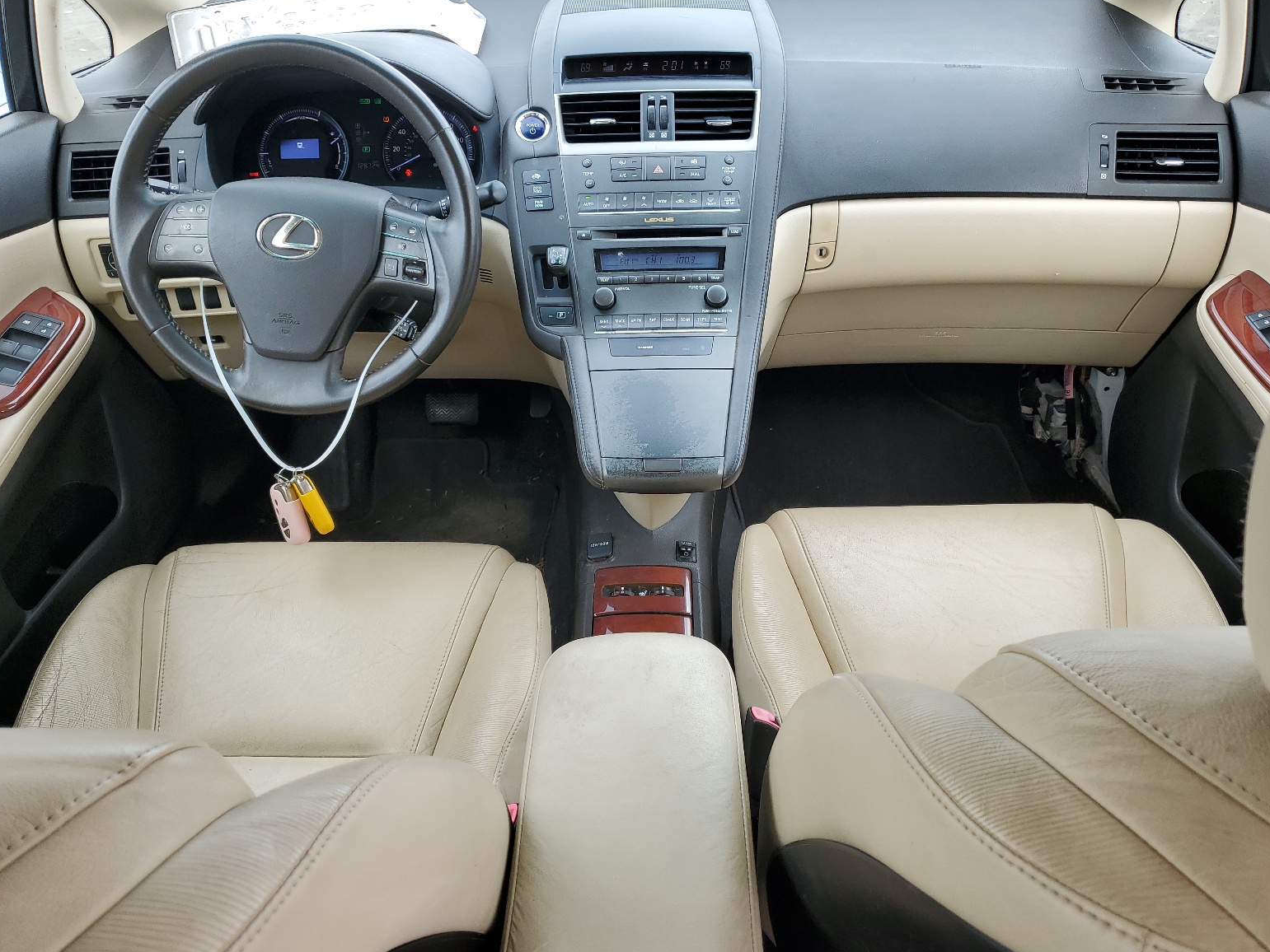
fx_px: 991
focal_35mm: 27
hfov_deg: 65.3
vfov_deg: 51.4
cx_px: 653
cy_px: 460
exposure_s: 1/323
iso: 50
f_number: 1.5
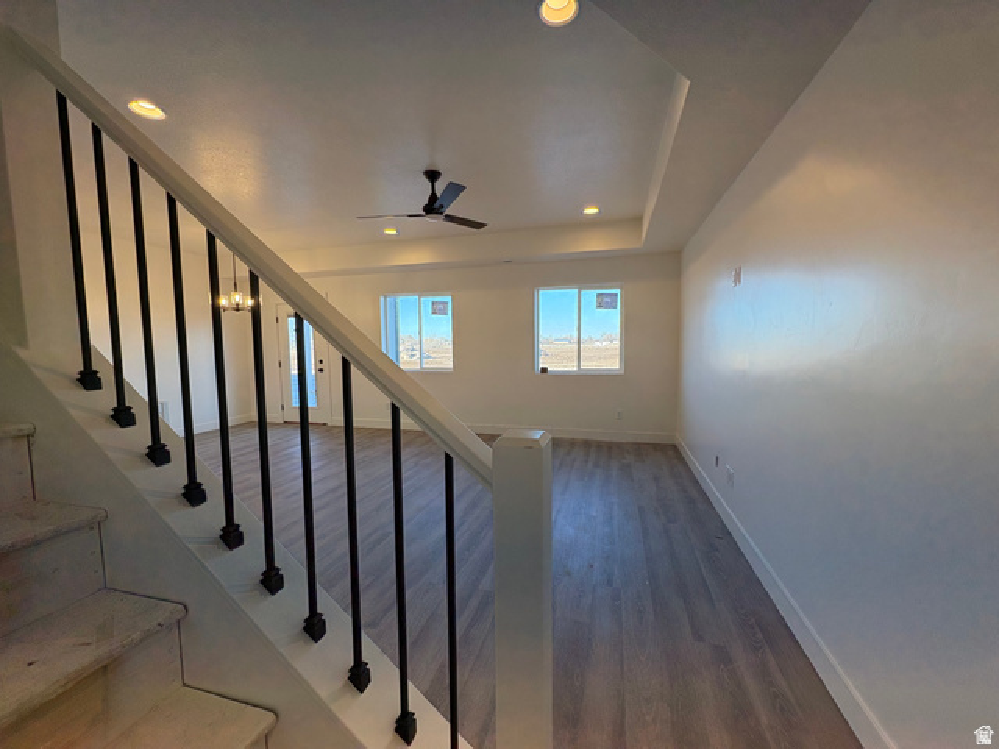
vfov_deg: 85.7
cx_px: 500
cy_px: 374
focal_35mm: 14
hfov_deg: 102.1
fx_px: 404
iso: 80
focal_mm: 2.22
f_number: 2.2
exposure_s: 1/126
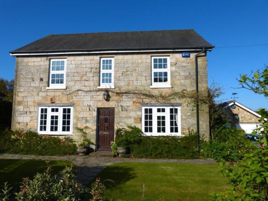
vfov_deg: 54.9
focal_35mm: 25
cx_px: 134
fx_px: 194
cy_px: 100
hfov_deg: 69.4
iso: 100
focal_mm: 4.5
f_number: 4
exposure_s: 1/800
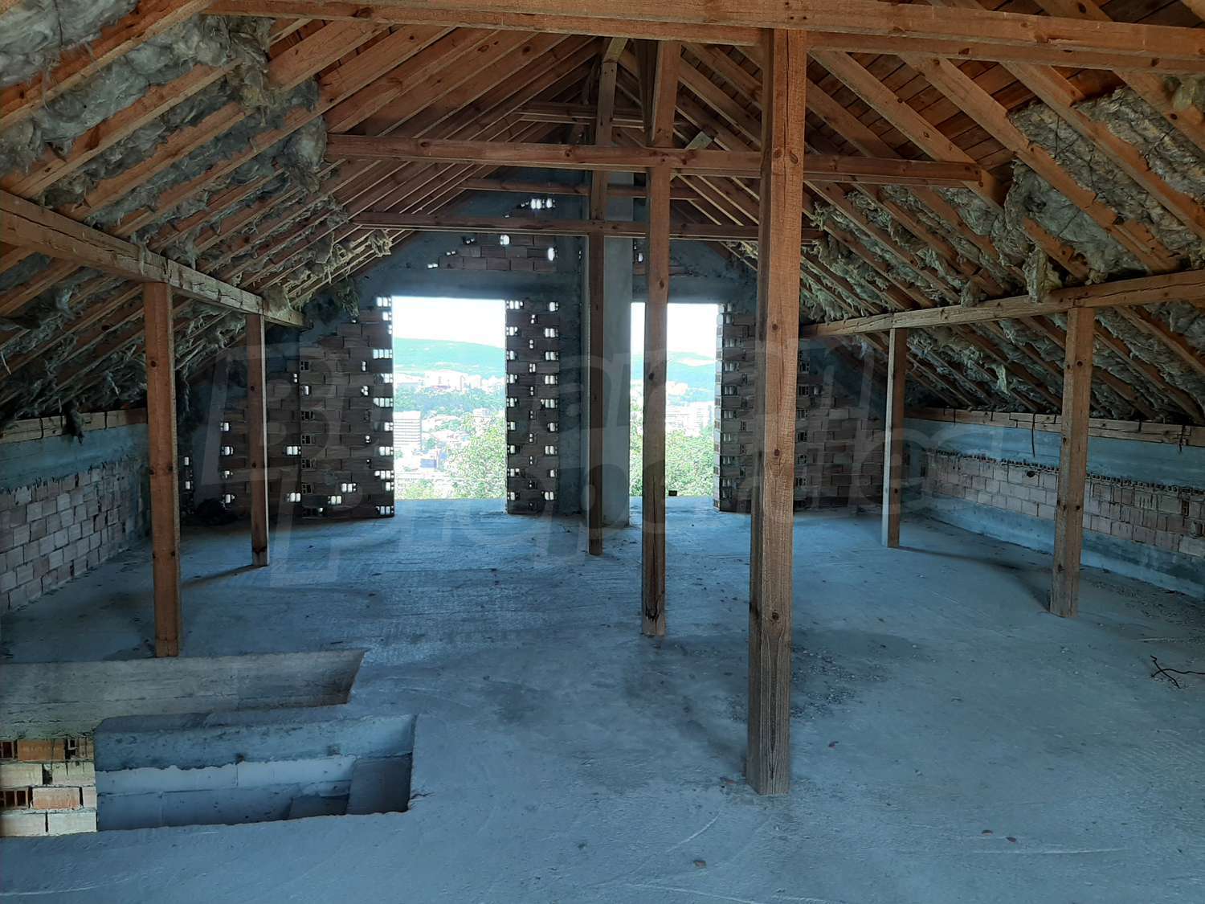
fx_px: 905
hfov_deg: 67.3
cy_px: 452
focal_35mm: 26
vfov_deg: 53.1
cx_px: 602
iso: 40
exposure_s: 1/107
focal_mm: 3.93
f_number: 1.7
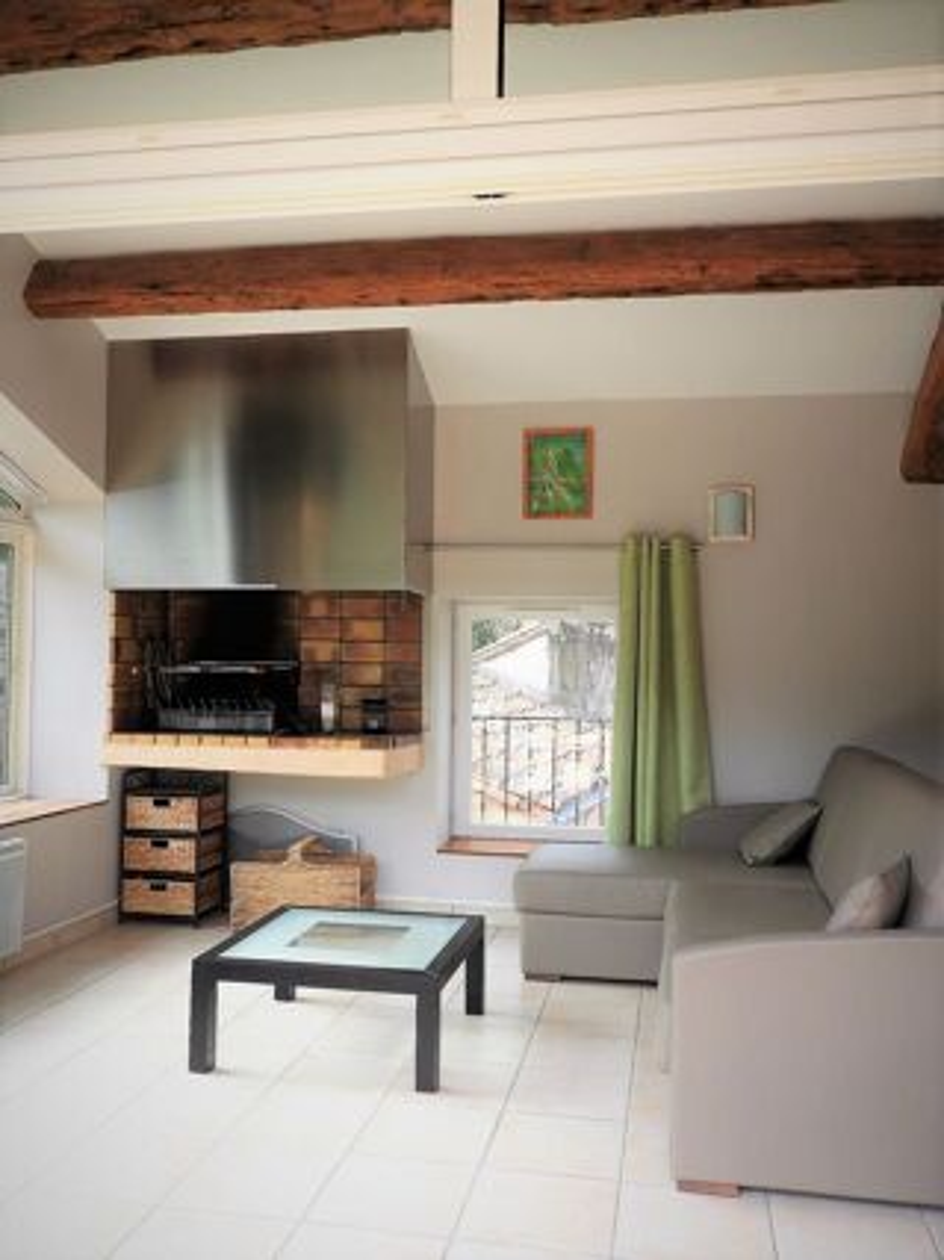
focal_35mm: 30
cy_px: 630
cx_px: 472
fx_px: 1091
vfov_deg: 60.0
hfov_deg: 46.8
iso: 100
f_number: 3.5
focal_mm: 5.4
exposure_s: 1/200
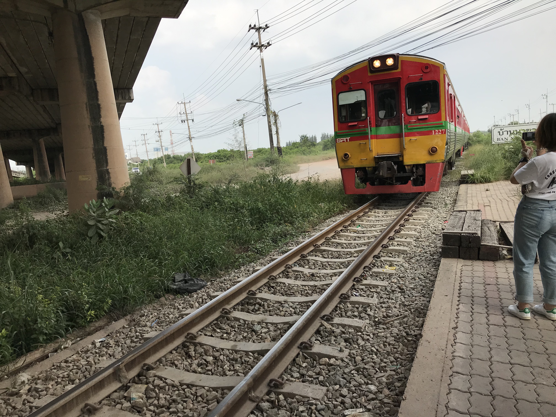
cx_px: 278
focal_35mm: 28
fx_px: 450
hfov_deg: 63.4
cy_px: 208
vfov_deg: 49.7
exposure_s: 1/1429
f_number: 1.8
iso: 20
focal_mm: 3.99
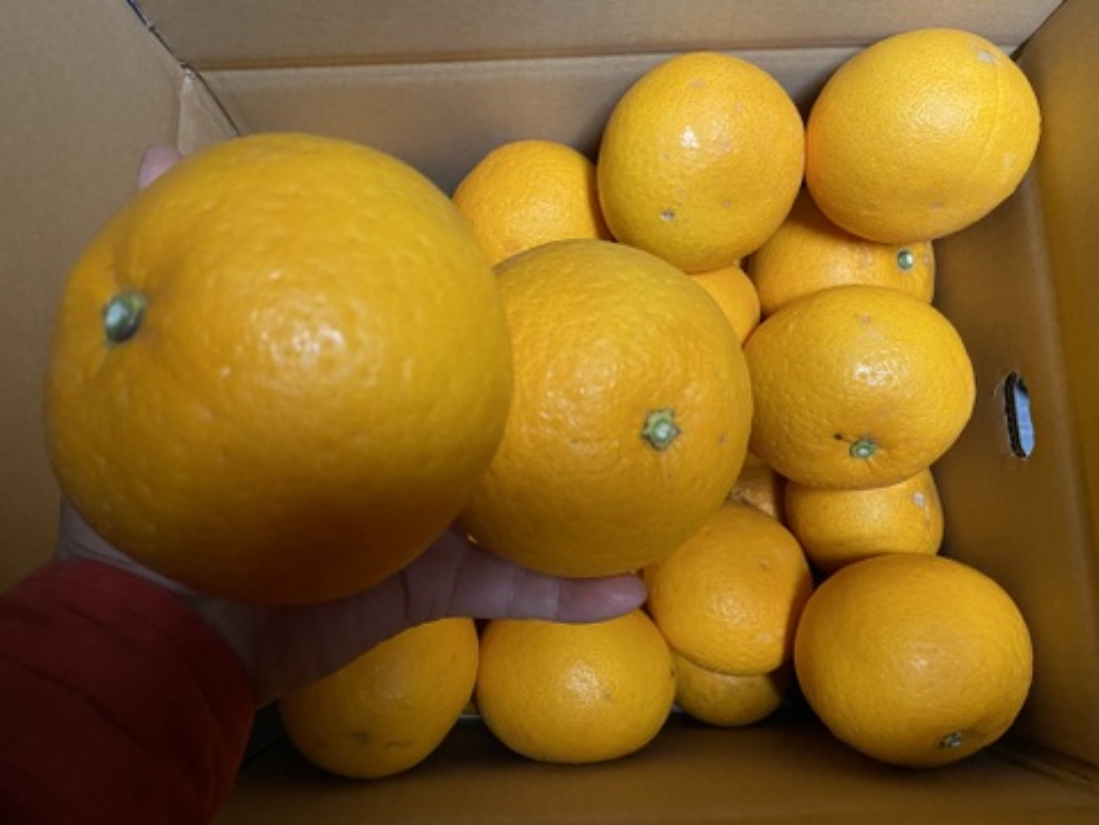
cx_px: 550
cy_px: 412
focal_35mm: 26
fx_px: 825
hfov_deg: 67.3
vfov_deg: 53.1
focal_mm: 4.25
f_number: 1.8
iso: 400
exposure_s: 1/40
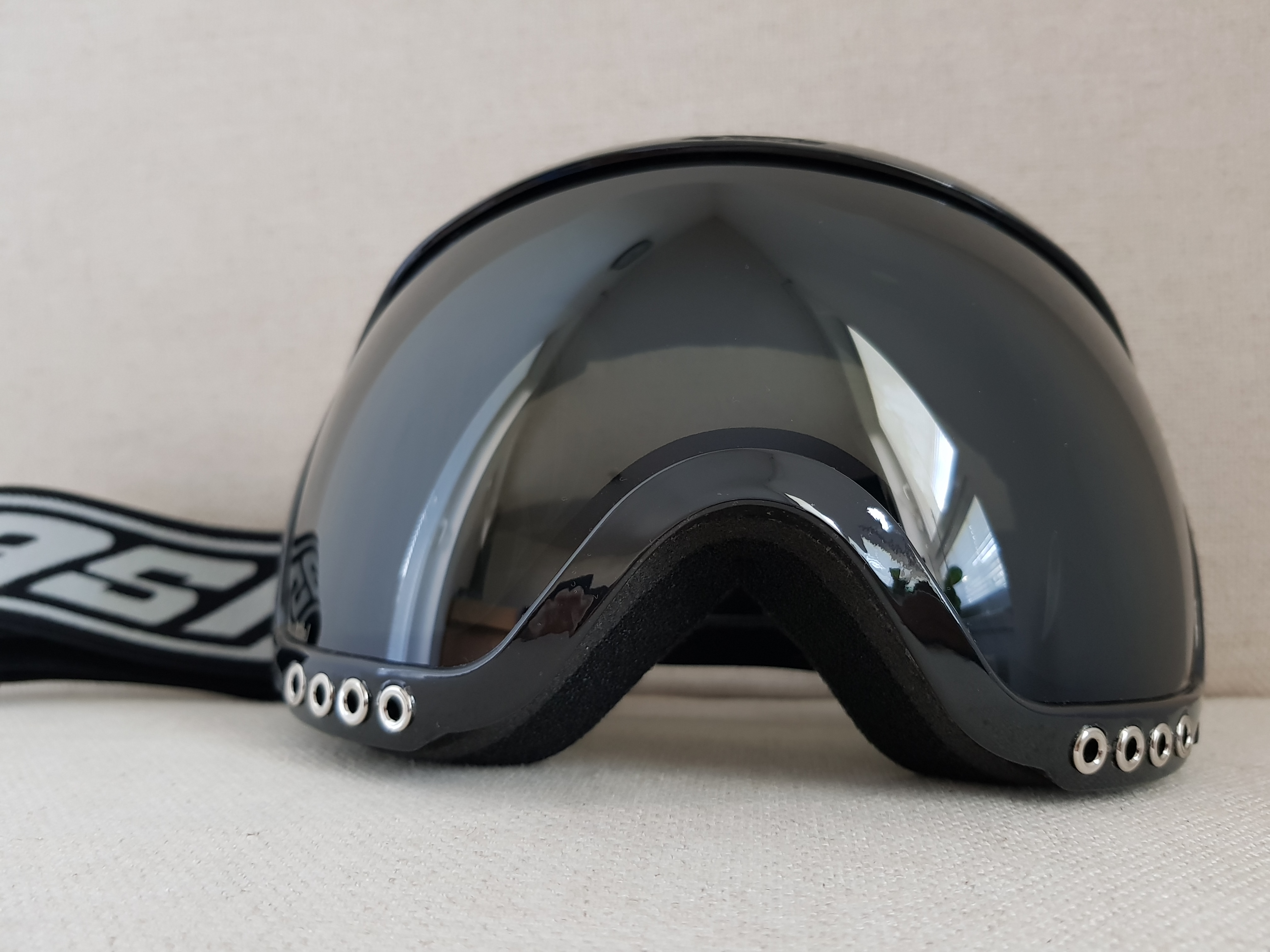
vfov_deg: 53.1
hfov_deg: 67.3
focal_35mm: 26
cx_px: 635
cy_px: 476
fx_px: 954
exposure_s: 1/33
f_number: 1.7
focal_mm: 4.2
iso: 200
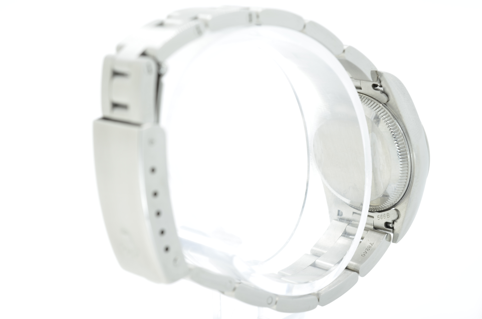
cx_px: 241
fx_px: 802
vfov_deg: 22.5
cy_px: 160
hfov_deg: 33.5
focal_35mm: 60
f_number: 13
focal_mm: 40
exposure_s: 1/15
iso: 160
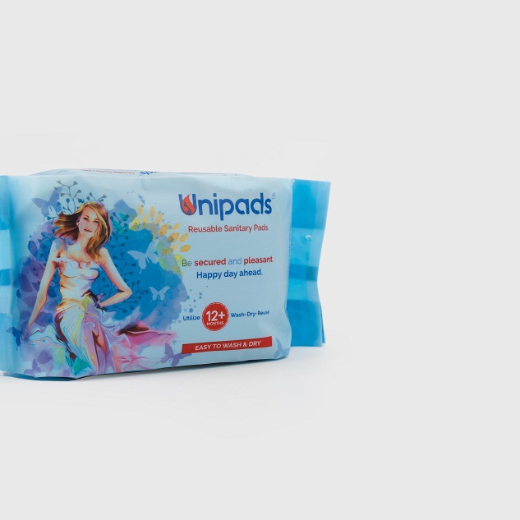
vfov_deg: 36.1
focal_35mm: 47
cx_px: 225
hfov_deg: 36.0
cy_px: 267
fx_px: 799
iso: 100
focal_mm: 35
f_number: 5.6
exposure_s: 1/160
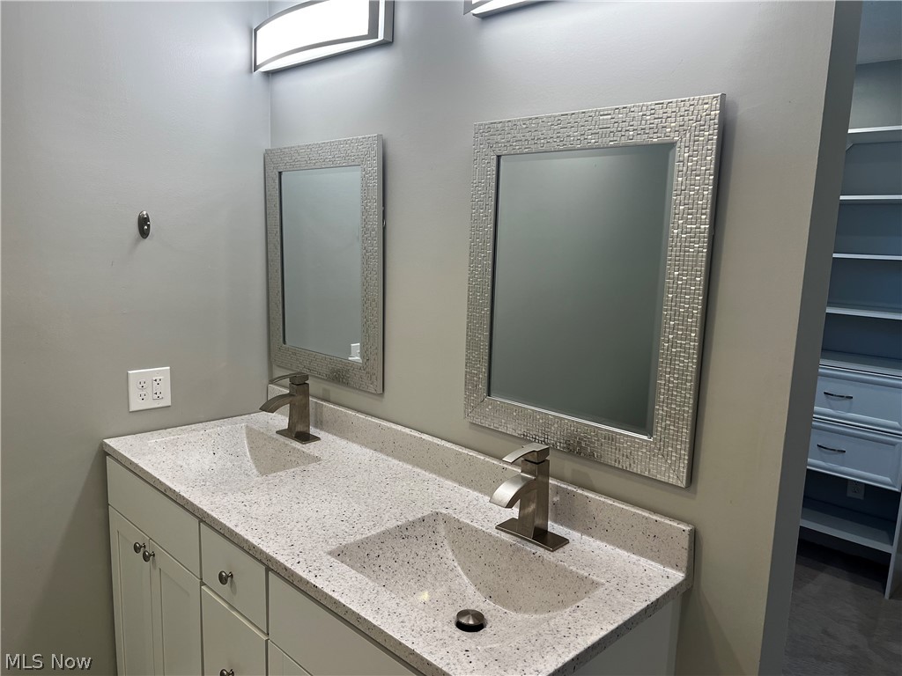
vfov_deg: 53.1
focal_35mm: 26
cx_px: 451
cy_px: 338
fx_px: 677
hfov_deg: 67.3
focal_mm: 5.7
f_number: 1.5
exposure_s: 1/120
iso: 64
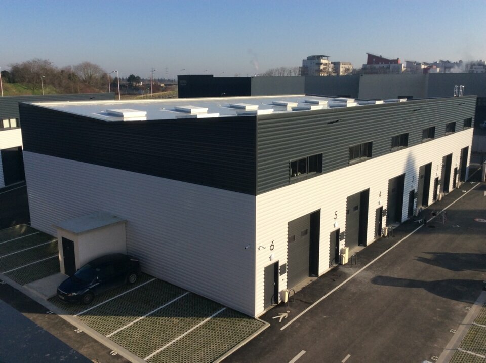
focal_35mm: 32
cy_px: 182
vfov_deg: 44.1
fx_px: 449
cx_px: 243
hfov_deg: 56.9
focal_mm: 3.3
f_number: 2.4
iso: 32
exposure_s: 1/1431
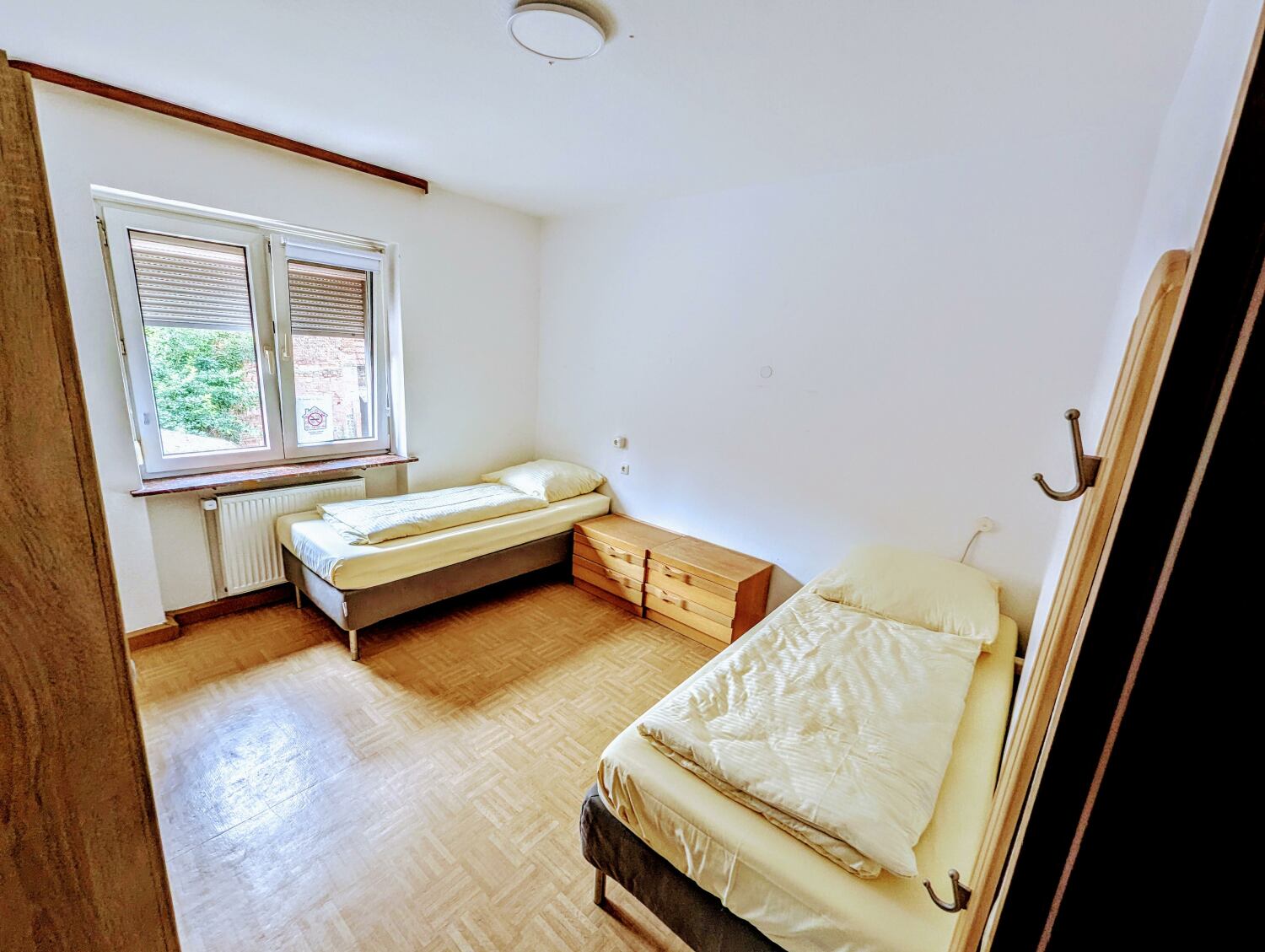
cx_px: 632
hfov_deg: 106.1
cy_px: 476
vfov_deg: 90.0
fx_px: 476
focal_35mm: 13
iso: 45
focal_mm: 1.95
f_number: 2.2
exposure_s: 1/65.8
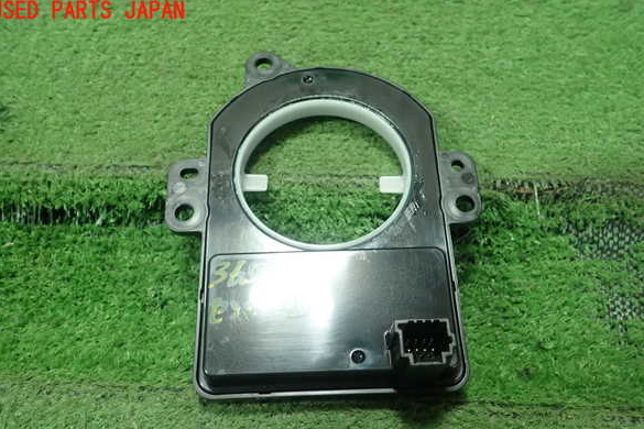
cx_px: 315
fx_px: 572
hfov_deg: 58.7
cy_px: 245
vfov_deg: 41.0
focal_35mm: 32
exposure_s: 1/125
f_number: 2.3
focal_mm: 5.5
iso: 320
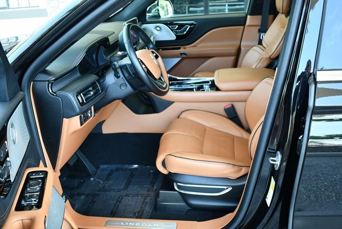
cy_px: 114
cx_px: 171
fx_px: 342
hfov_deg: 53.1
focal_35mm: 36
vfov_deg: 36.9
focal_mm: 18
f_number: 3.5
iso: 800
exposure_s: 1/250
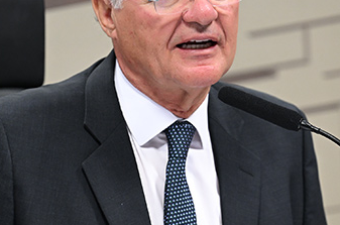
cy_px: 147
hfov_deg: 4.6
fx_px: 4212
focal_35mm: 447
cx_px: 161
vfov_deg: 3.1
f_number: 2.8
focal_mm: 175
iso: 1000
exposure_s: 1/125
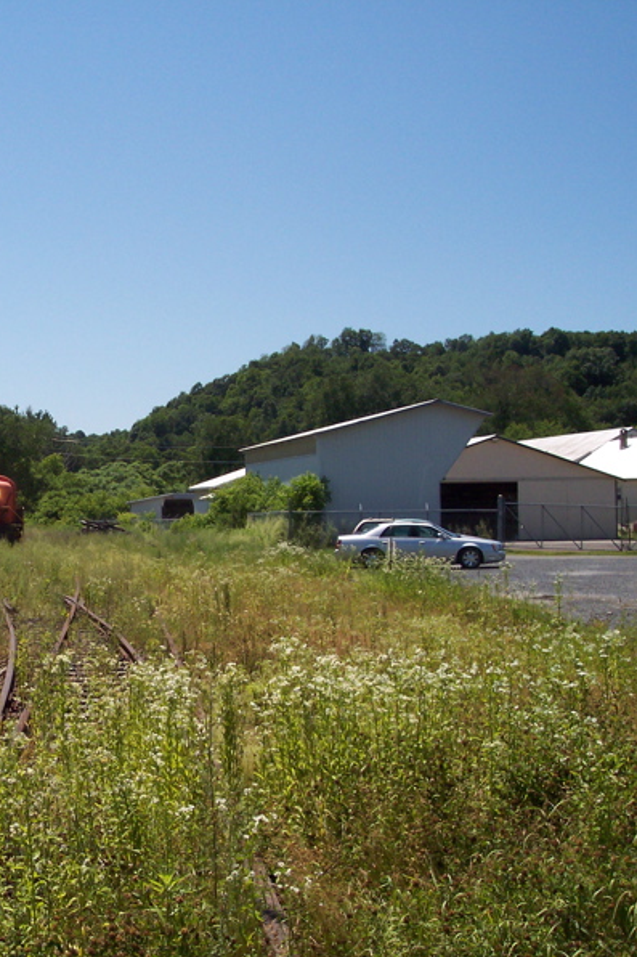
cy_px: 479
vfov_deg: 37.5
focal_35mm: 53
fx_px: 1407
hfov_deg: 24.4
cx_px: 1
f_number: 4.8
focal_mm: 8
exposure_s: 1/1000
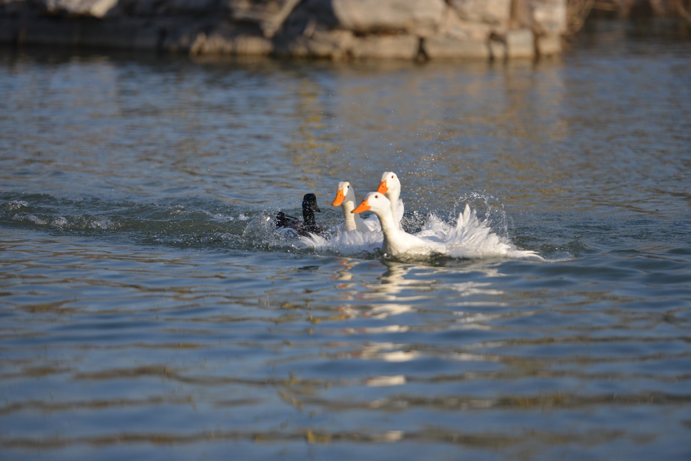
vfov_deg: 6.9
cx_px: 346
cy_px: 230
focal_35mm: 200
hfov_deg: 10.3
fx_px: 3840
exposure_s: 1/2500
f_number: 2.8
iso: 200
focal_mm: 200
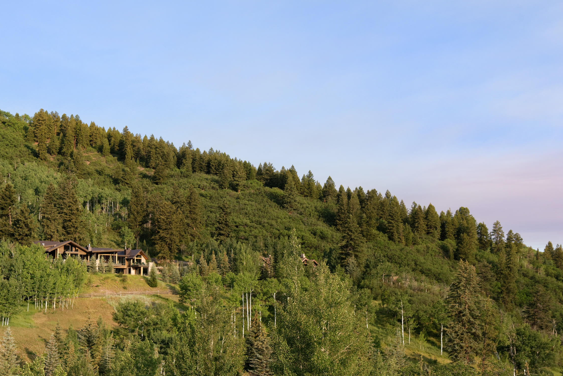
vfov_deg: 28.5
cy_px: 238
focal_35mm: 47
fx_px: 735
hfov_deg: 41.7
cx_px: 232
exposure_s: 1/160
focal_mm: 35
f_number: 7.1
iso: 100
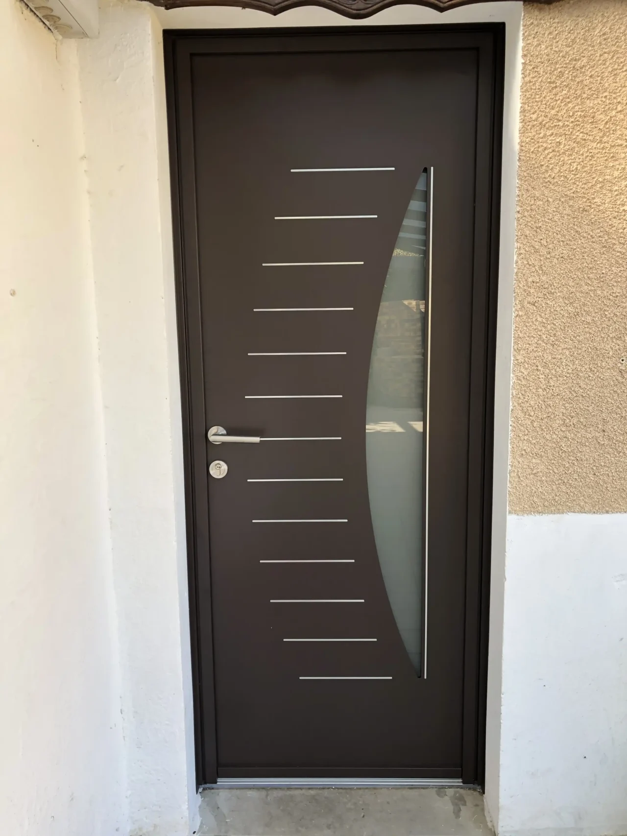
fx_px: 676
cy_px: 418
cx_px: 314
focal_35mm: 28
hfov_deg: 49.7
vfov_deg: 63.4
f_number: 1.8
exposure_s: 1/127
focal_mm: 4
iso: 20
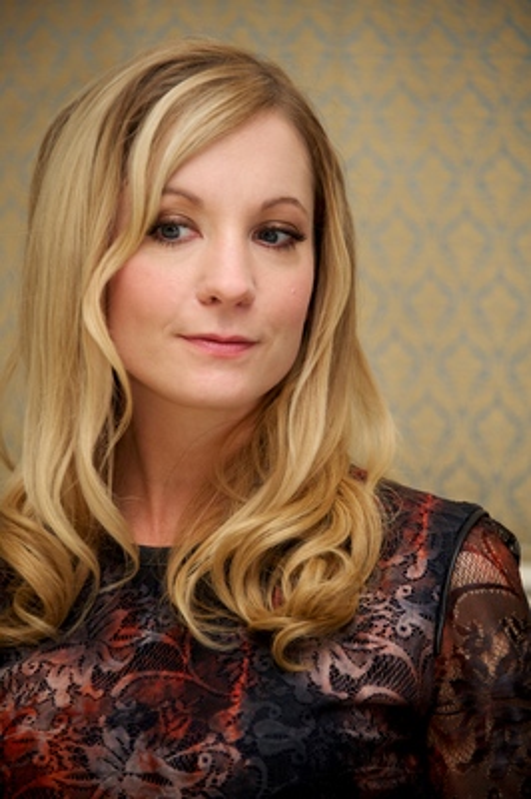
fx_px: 5097
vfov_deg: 9.0
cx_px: 266
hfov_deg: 6.0
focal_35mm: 230
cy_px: 400
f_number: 5.6
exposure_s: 1/125
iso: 640
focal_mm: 230
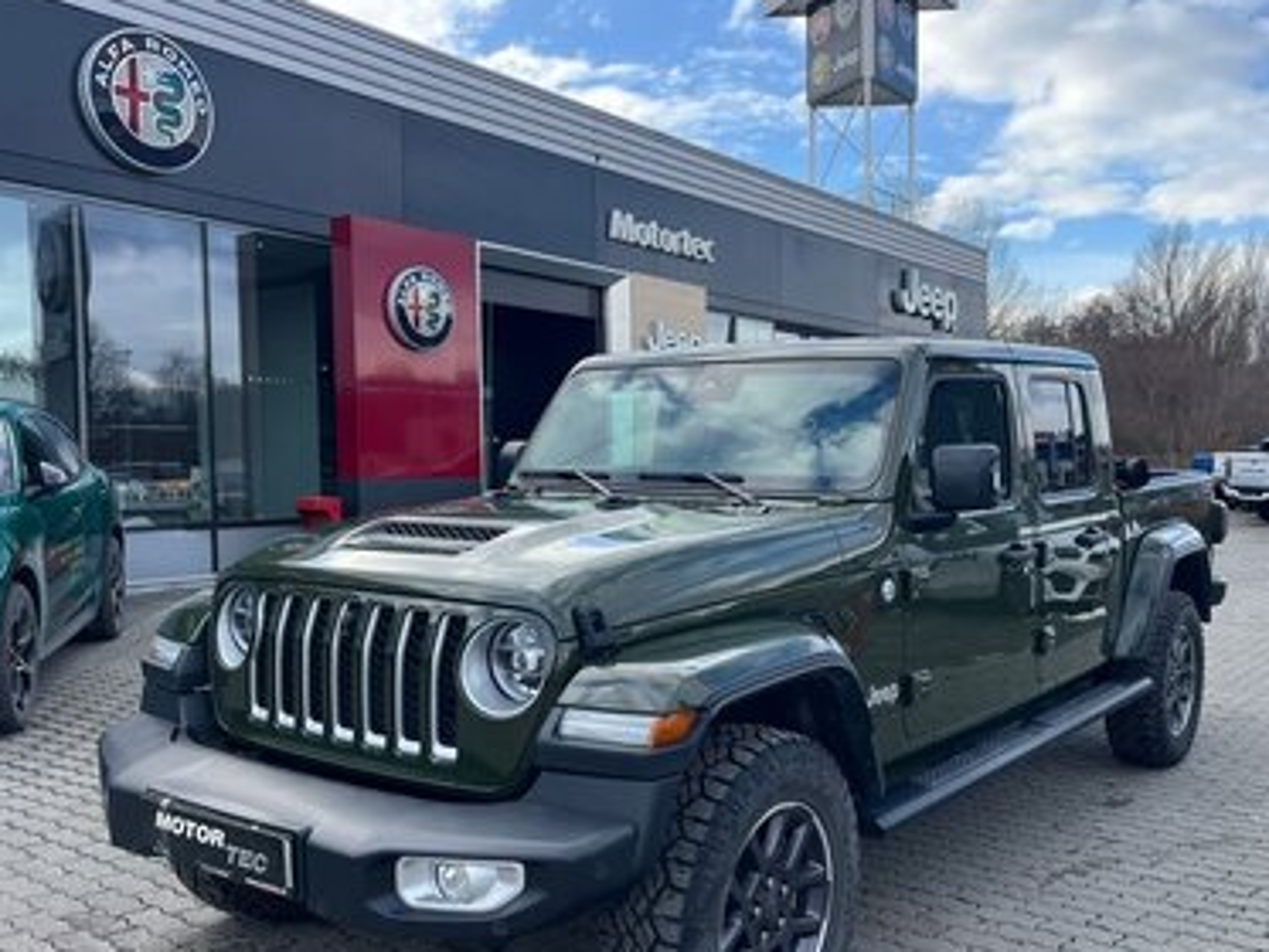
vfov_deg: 41.8
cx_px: 691
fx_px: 1247
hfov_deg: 53.9
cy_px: 527
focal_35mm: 34
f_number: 1.6
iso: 50
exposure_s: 1/858
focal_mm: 5.1
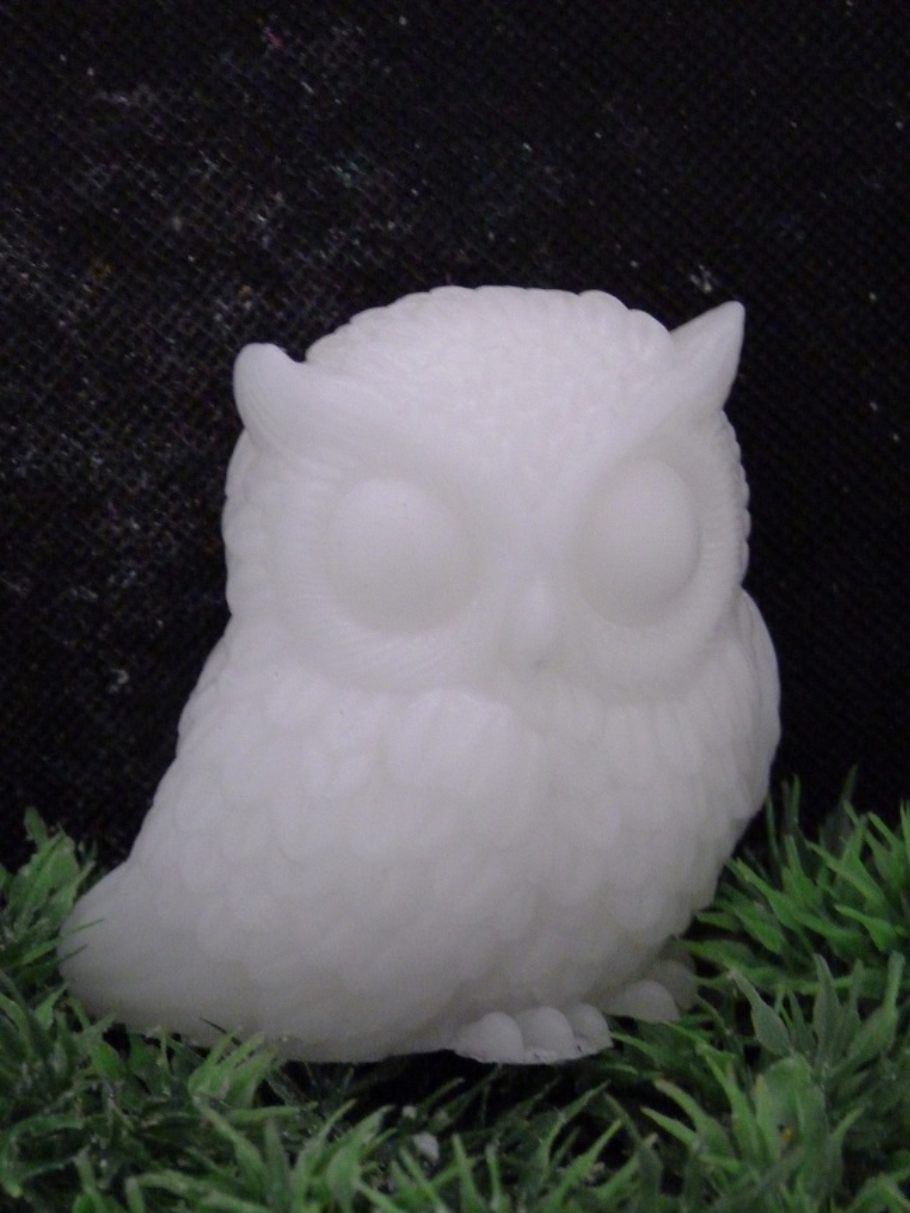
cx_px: 455
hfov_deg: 15.6
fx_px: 3330
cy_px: 606
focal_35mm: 95
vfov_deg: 20.7
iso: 800
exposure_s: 1/10
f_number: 3.4
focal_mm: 17.2
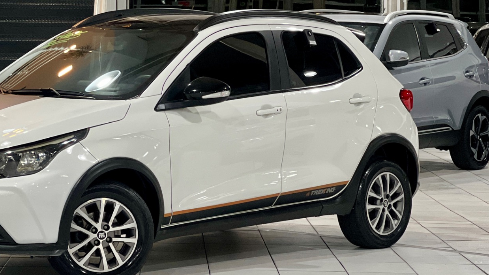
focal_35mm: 130
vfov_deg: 9.3
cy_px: 99
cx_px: 129
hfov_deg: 16.4
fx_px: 1686
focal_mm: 9
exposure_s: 1/40
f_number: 2.8
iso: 250
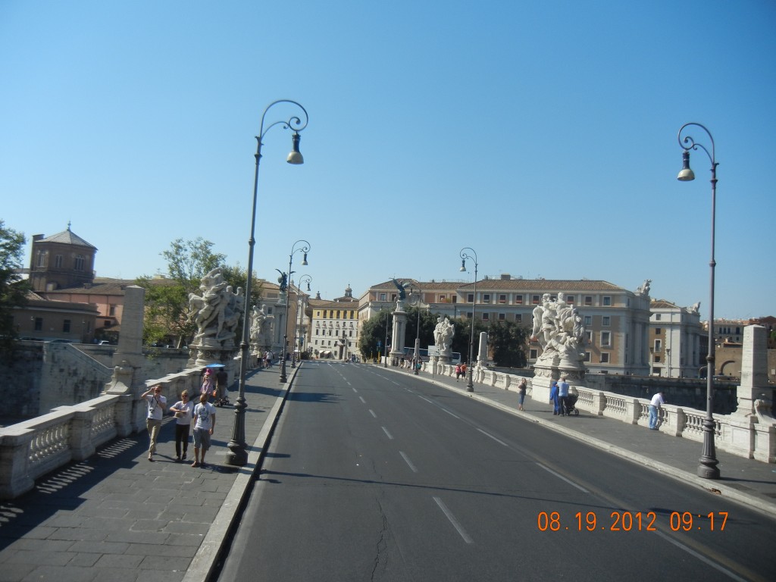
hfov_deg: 60.0
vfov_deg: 46.8
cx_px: 388
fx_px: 673
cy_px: 291
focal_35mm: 30
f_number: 7
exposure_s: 1/448
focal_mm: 5.4
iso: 160
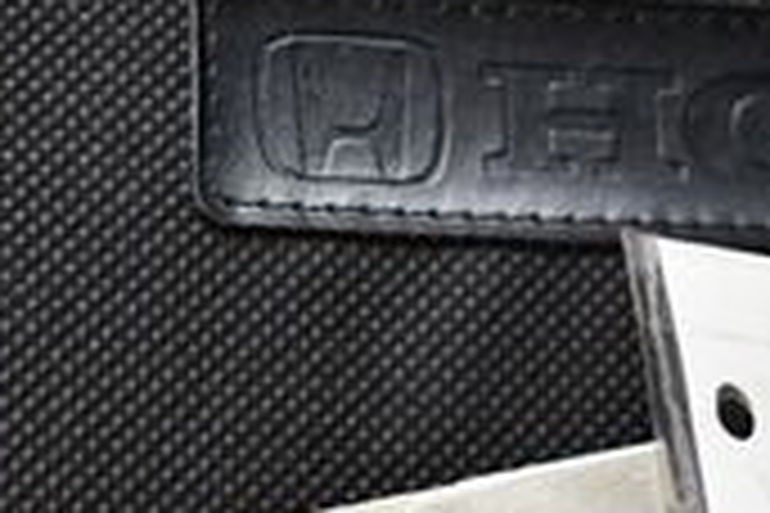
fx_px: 3850
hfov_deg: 11.3
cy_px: 302
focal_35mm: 180
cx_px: 802
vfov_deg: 7.6
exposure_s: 1/80
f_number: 3.8
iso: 3200
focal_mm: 24
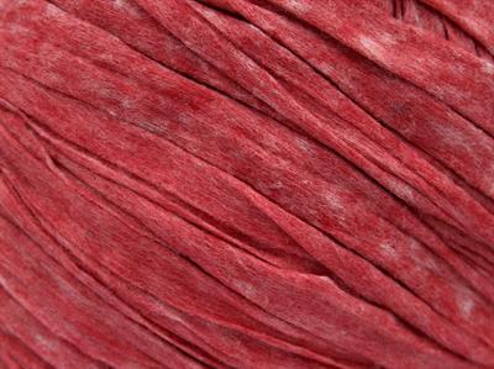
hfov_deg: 23.3
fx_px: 1197
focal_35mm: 84
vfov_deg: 17.5
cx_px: 247
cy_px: 184
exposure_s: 1/52
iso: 200
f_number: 2.9
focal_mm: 17.25
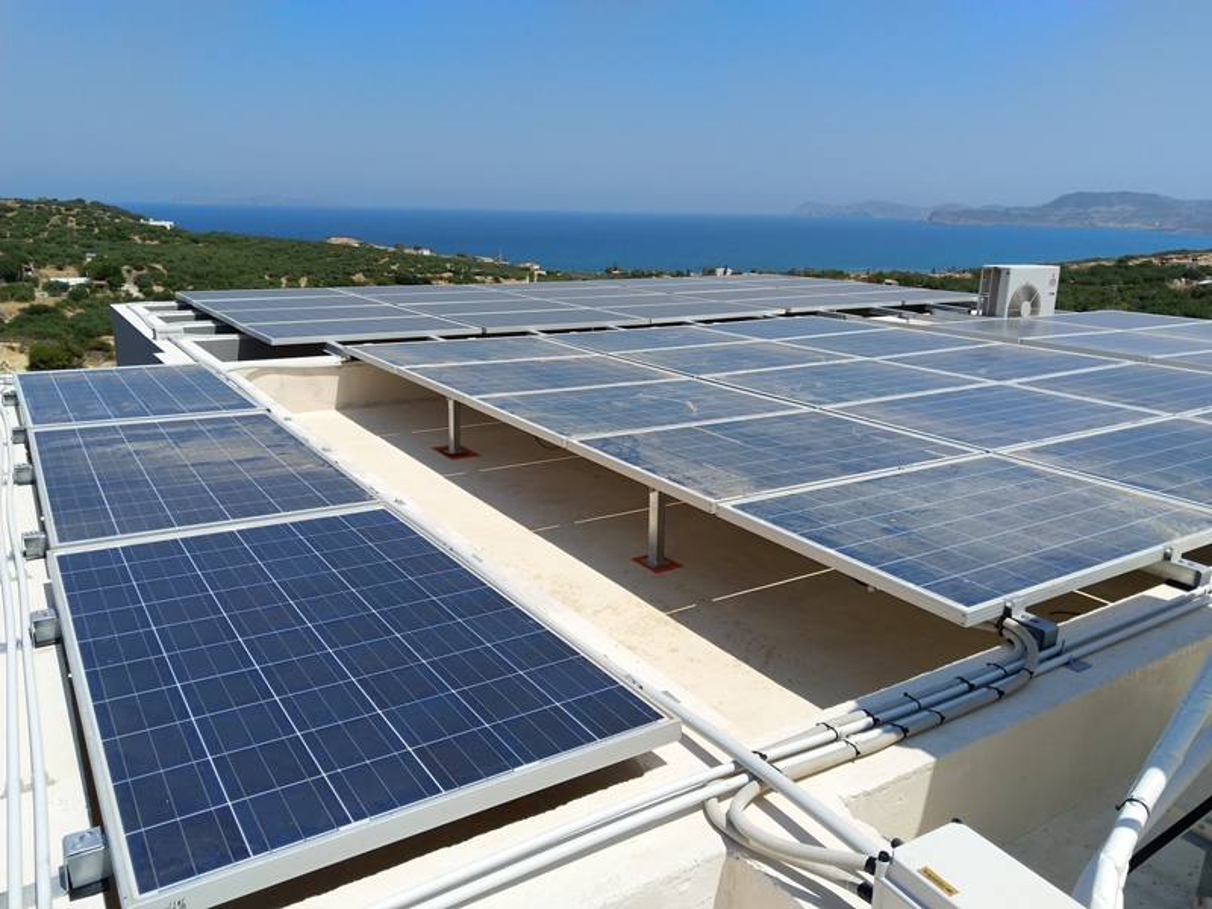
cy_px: 454
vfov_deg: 54.9
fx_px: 875
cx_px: 606
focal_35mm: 25
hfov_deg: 69.4
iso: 100
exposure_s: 1/4499
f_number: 1.75
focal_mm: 4.28
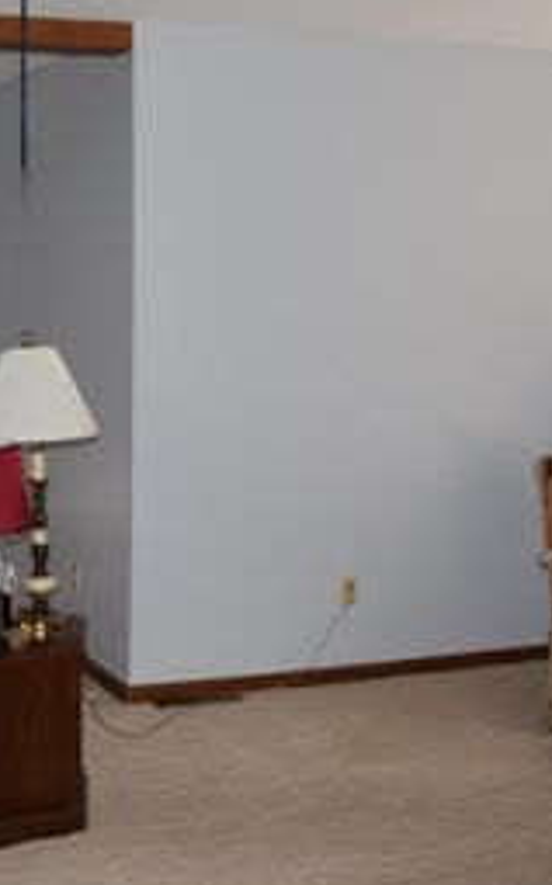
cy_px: 406
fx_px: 1302
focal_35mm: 54
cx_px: 0
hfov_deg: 23.0
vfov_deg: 37.5
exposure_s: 1/80
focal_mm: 18
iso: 800
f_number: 4.5
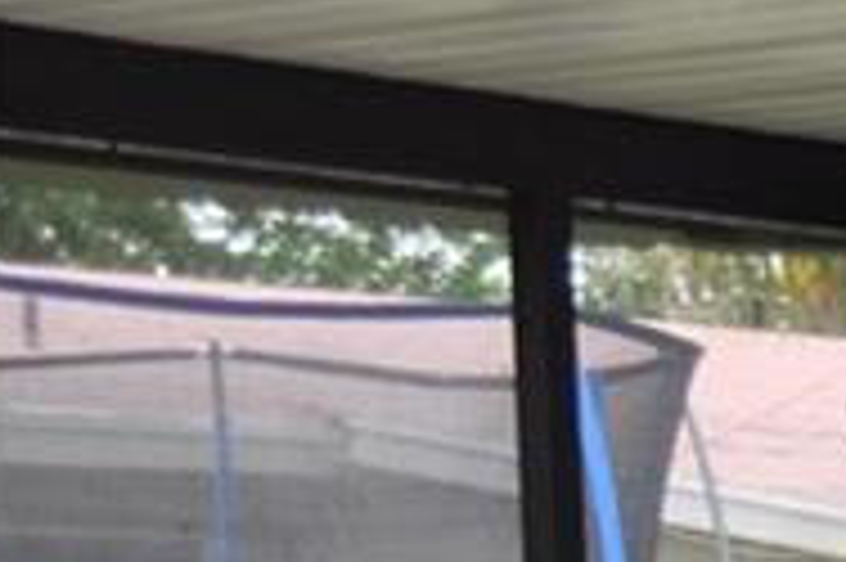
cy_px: 1490
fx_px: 4978
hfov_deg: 8.5
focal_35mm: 212
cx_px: 2277
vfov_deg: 6.1
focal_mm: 26
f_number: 4.2
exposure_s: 1/200
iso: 200
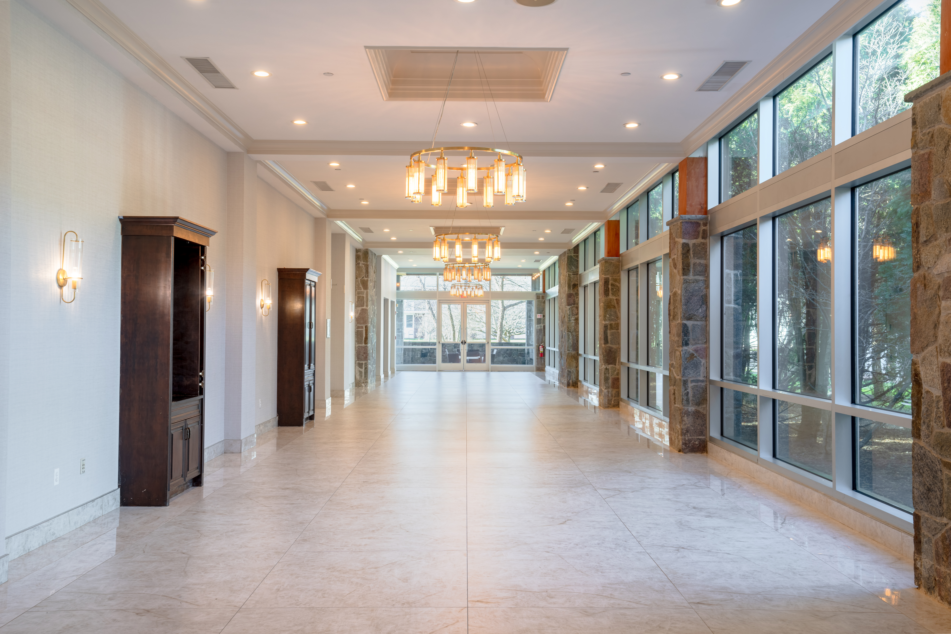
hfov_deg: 55.8
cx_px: 476
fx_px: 898
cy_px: 317
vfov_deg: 38.9
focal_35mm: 34
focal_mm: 34
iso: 50
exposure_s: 1/13
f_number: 8
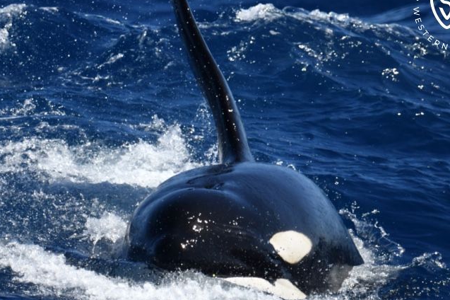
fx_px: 5335
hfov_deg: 4.8
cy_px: 150
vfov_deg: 3.2
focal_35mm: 427
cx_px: 224
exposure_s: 1/8000
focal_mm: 340
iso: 1000
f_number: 6
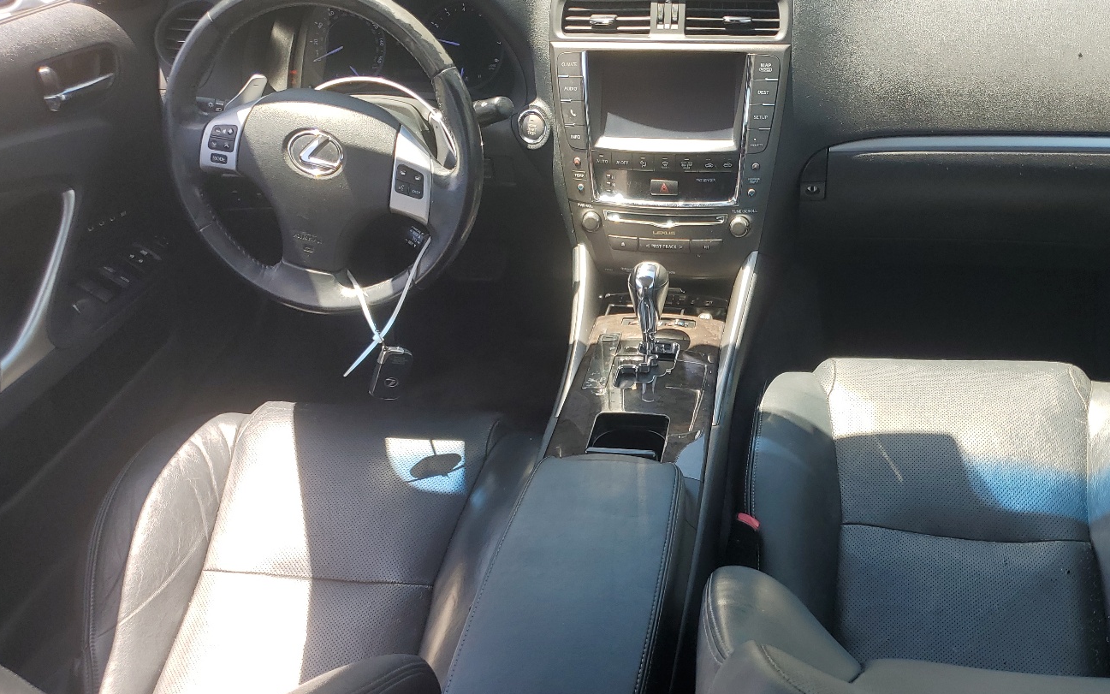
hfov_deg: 56.2
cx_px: 674
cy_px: 404
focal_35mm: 34
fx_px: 1029
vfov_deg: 37.2
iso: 50
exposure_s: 1/385
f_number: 1.5
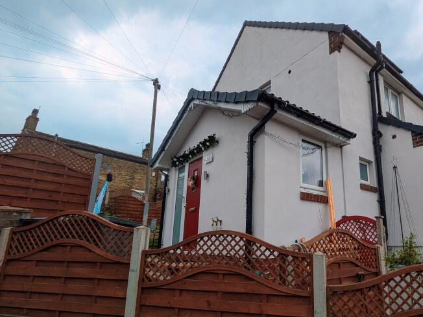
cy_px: 183
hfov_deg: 74.1
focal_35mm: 22
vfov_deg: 60.8
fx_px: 269
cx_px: 281
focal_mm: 1.83
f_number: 2.2
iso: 50
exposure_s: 1/770
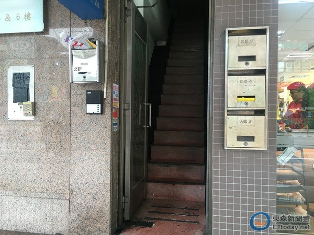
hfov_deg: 61.7
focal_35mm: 29
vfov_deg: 48.2
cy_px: 118
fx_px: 263
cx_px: 157
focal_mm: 4.15
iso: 80
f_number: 2.2
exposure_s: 1/30
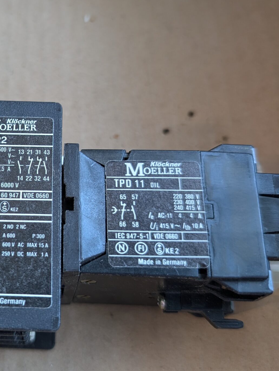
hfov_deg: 30.7
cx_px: 22
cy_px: 167
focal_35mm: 45
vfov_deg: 42.0
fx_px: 482
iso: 252
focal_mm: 6.9
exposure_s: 1/58.7
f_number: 1.68
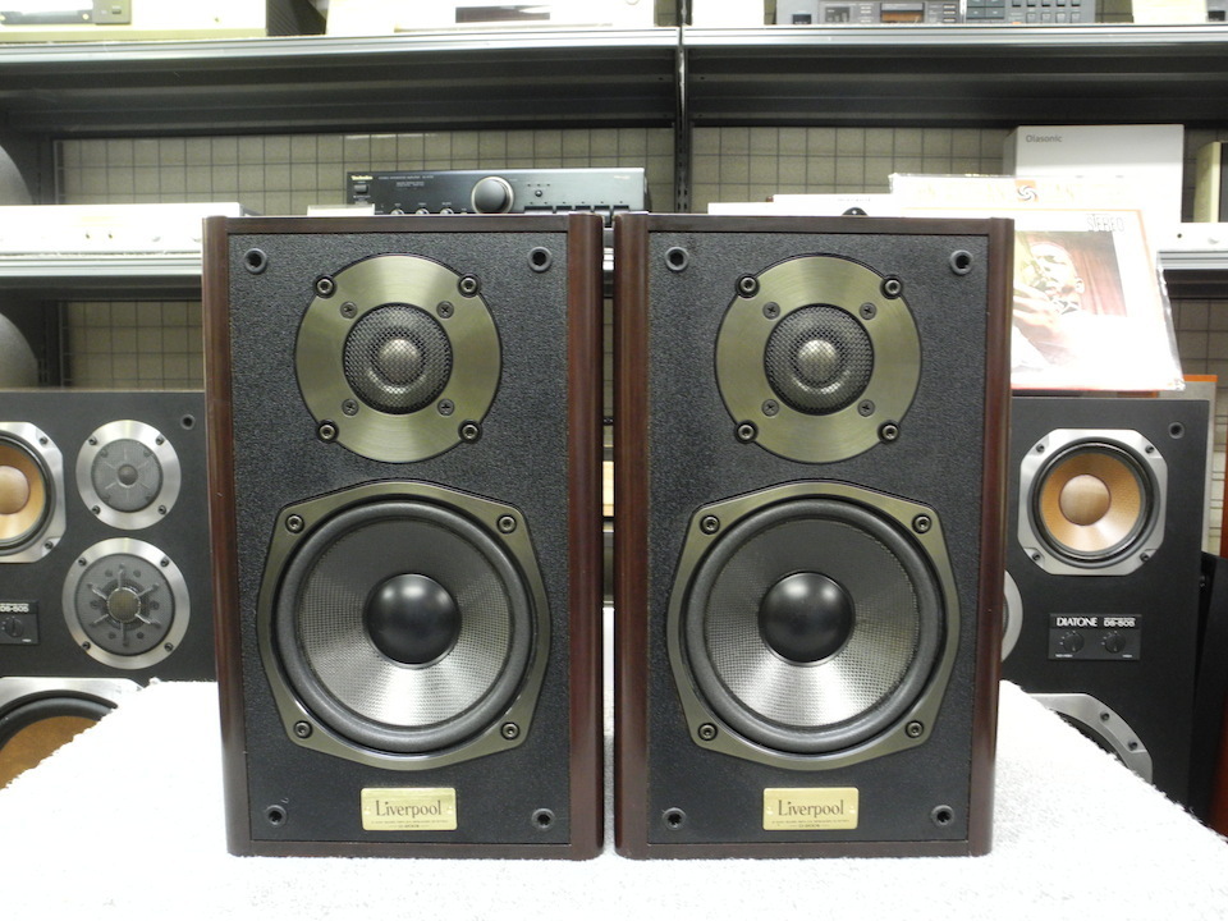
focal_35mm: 30
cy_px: 460
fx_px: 1064
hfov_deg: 60.0
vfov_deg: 46.8
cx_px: 614
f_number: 3.5
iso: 400
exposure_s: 1/9.5
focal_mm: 6.4
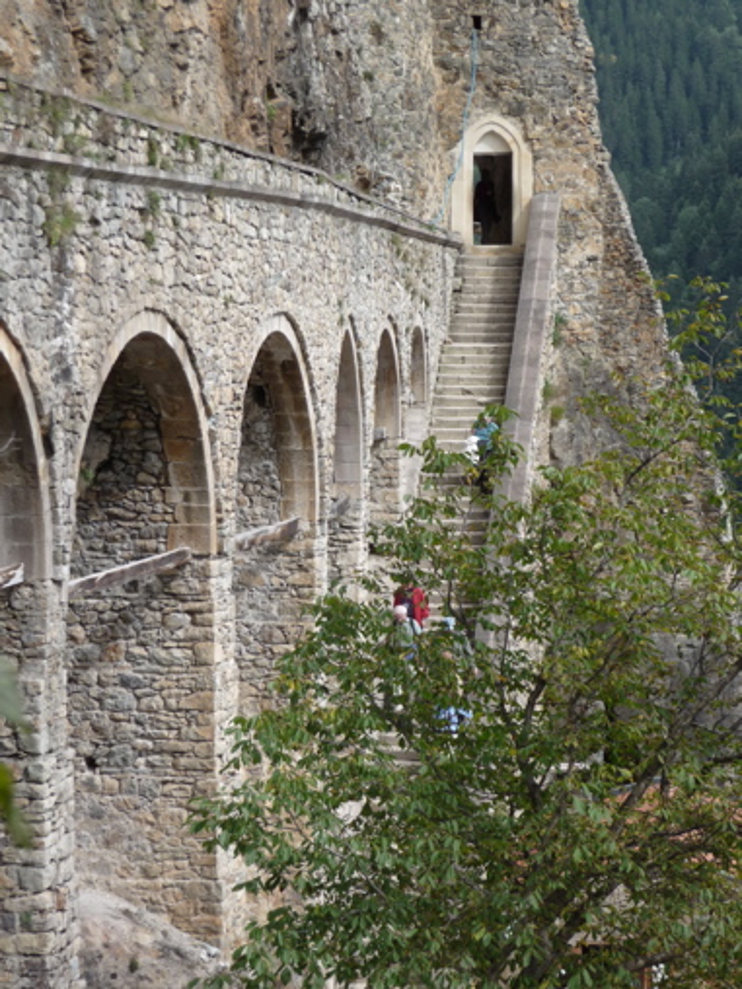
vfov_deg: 17.6
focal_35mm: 112
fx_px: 3201
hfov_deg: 13.2
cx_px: 371
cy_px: 494
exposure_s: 1/200
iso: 100
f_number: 4.7
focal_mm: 19.1
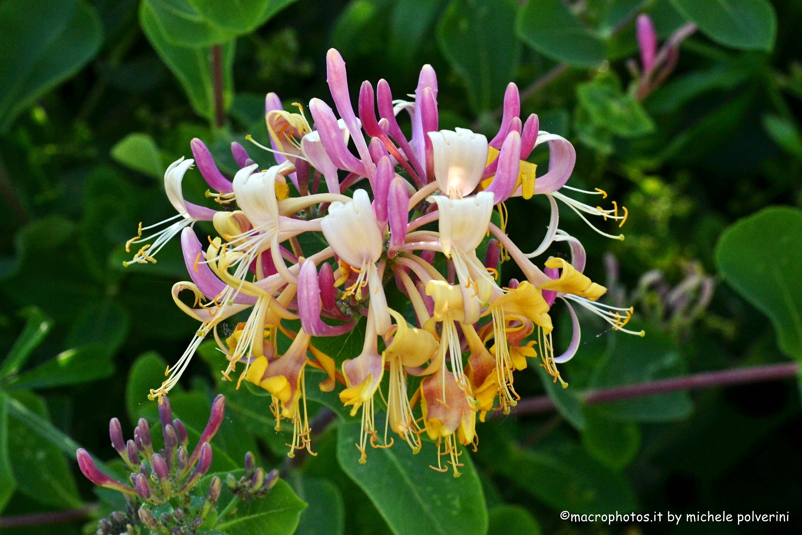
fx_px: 3030
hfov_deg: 15.1
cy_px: 268
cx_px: 403
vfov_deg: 10.1
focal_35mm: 136
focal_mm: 90
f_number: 16
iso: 400
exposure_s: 1/250
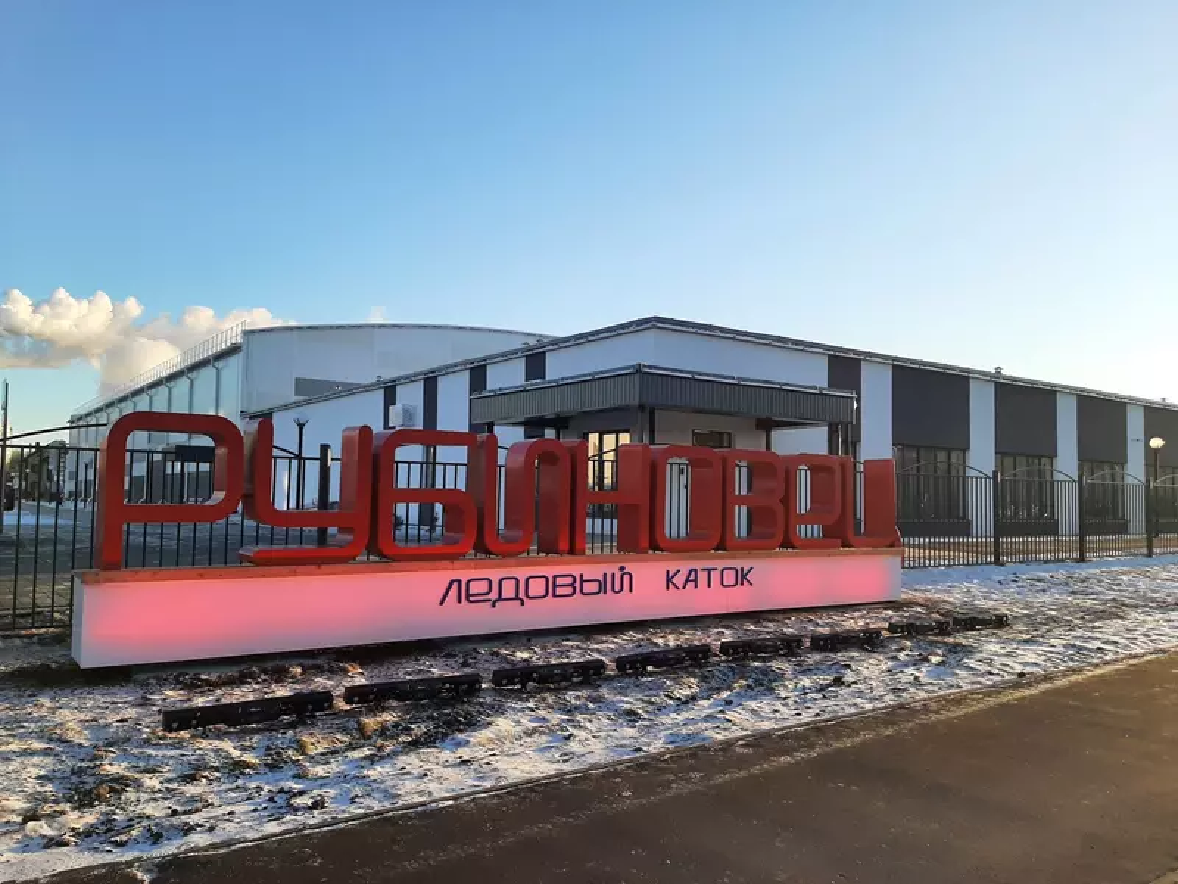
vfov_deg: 53.1
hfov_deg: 67.3
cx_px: 589
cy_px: 442
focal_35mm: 26
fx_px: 885
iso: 40
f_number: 1.7
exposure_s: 1/1022
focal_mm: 3.93
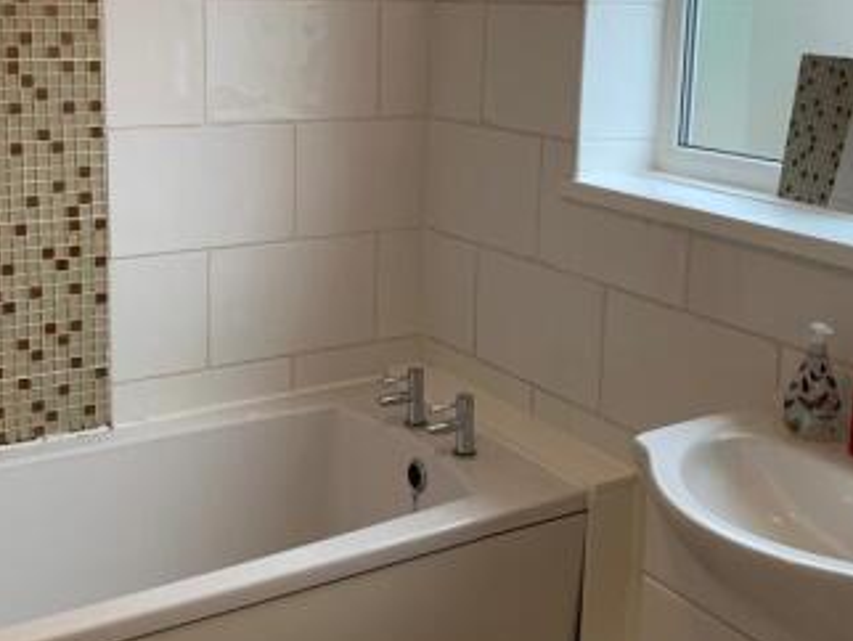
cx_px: 423
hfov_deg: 40.4
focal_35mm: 47
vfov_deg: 30.8
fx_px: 1159
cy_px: 237
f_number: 1.8
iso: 64
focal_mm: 4.25
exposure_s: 1/50
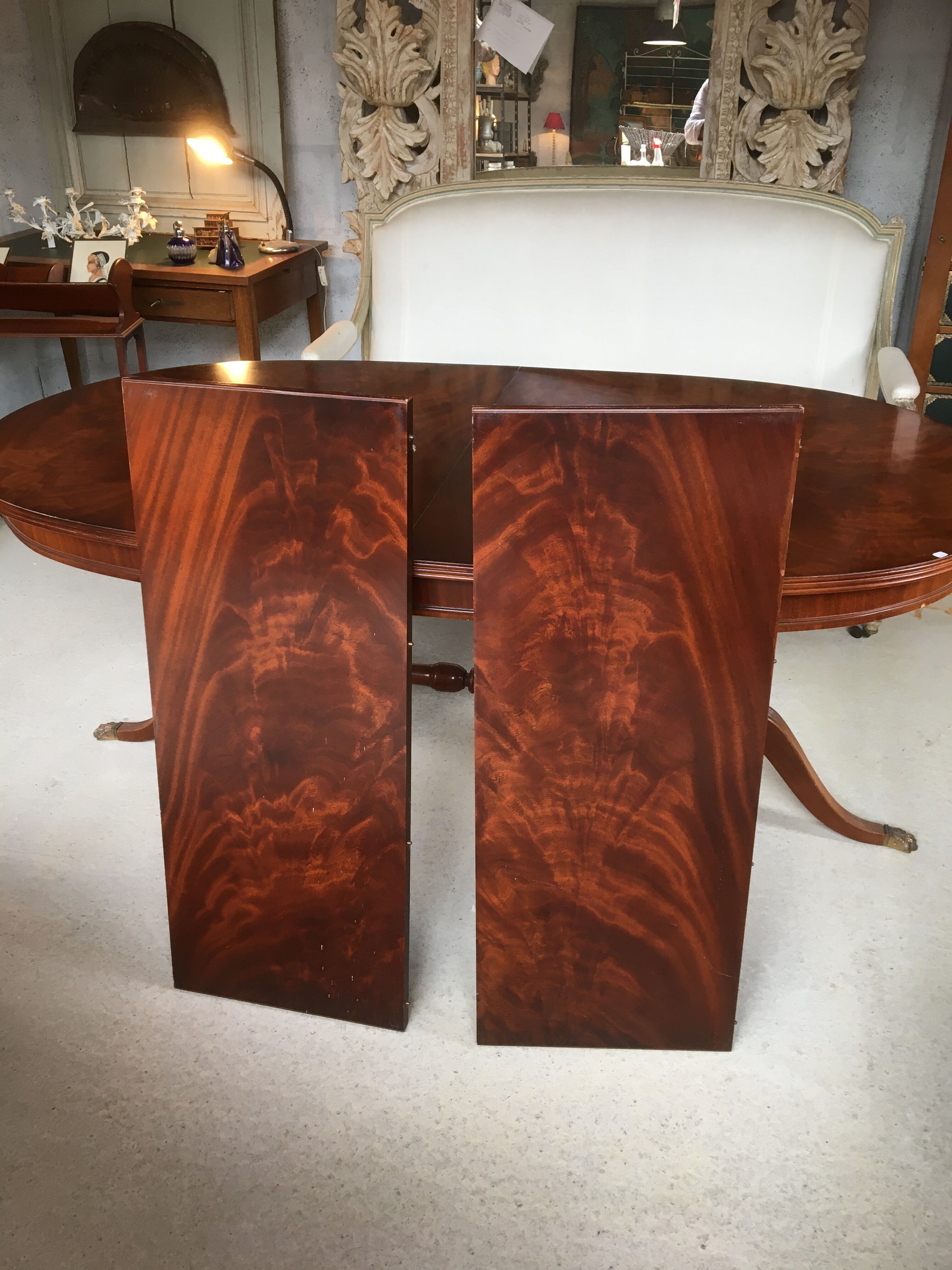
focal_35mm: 29
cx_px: 476
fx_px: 1063
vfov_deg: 61.7
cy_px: 635
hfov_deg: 48.2
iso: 32
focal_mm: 4.15
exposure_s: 1/33
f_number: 2.2
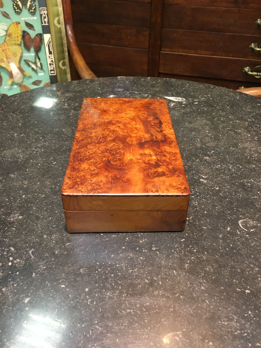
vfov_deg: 61.7
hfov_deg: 48.2
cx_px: 130
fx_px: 292
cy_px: 174
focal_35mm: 29
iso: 160
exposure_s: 1/33
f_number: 2.2
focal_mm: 4.15
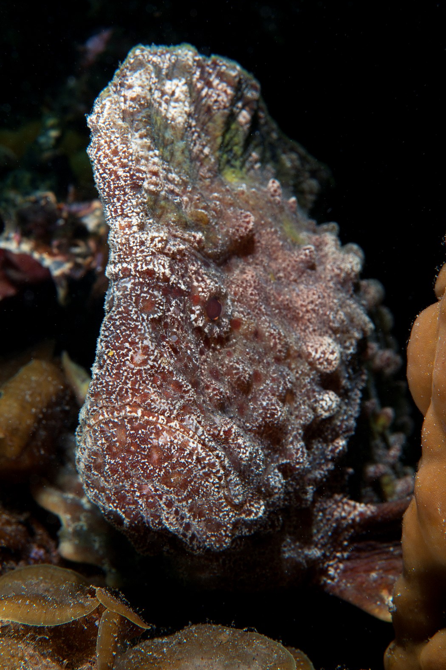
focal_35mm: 108
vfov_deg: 18.9
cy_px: 333
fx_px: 2009
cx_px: 223
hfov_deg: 12.7
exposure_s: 1/80
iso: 400
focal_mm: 105
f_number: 22
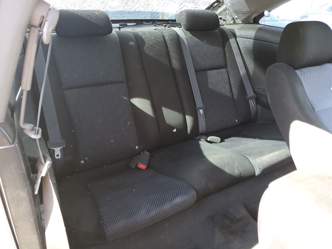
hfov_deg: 67.3
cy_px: 124
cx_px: 166
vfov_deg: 53.1
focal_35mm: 26
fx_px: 249
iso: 80
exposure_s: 1/120
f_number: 1.5
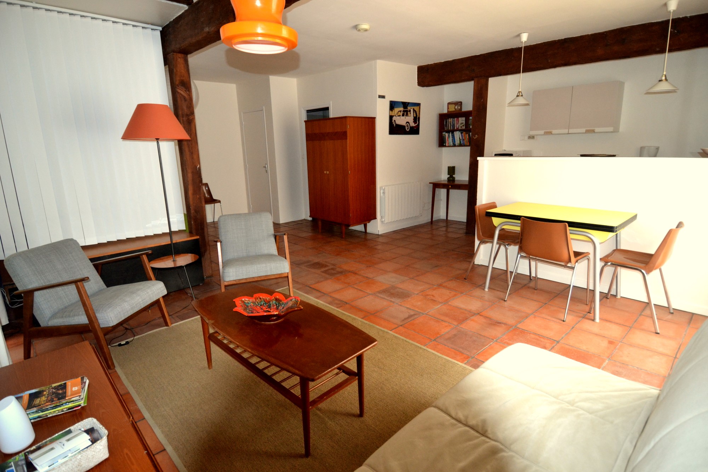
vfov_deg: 67.4
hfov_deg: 90.0
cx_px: 354
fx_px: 354
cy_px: 236
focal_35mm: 18
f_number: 4
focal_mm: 12
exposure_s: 1/60
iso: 1250
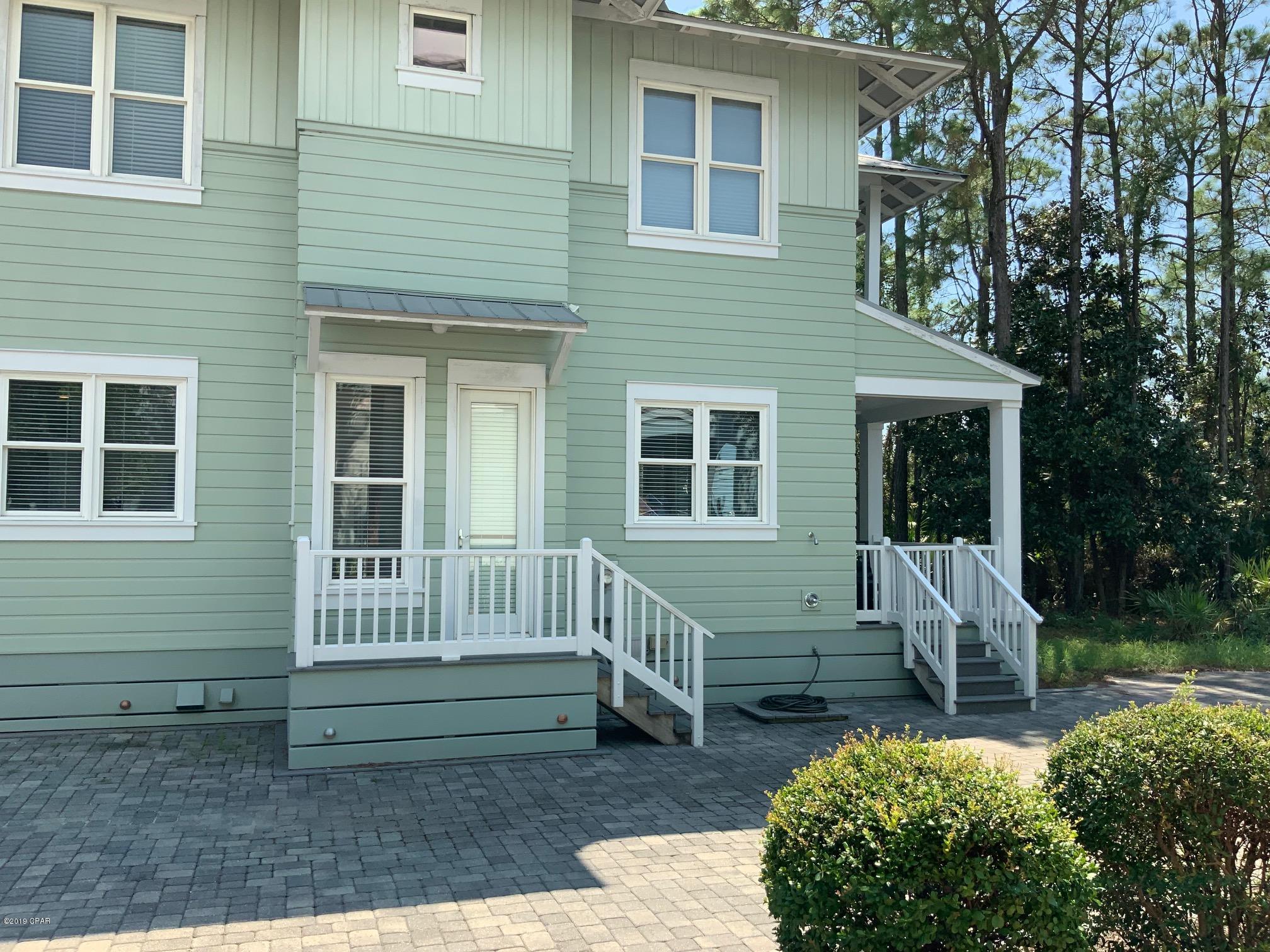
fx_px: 1064
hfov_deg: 61.7
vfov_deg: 48.2
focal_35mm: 29
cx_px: 635
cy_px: 476
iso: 16
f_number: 1.8
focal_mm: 3
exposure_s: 1/929
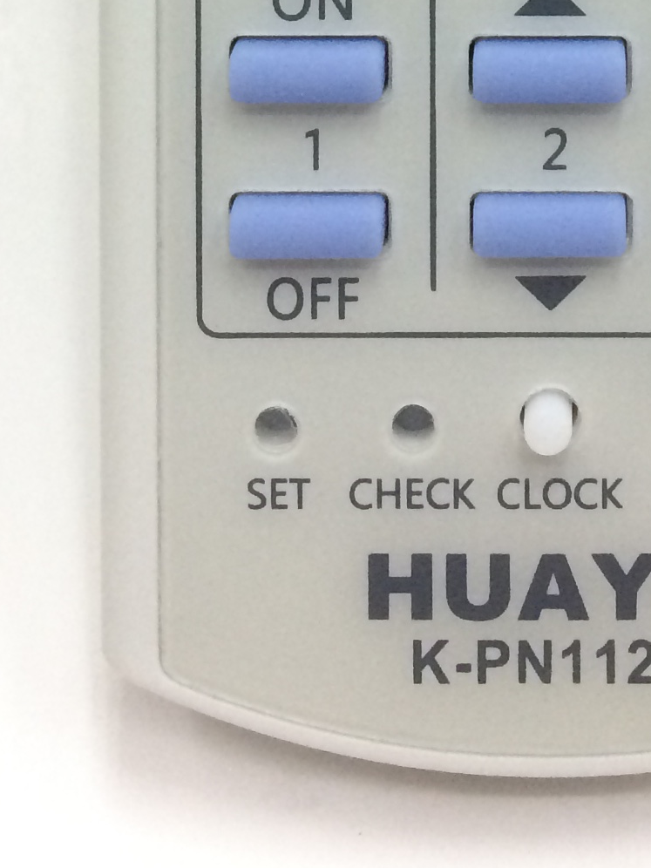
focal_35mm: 95
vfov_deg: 17.9
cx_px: 559
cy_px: -525
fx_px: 2382
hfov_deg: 15.4
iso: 100
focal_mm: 4.15
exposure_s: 1/33
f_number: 2.2
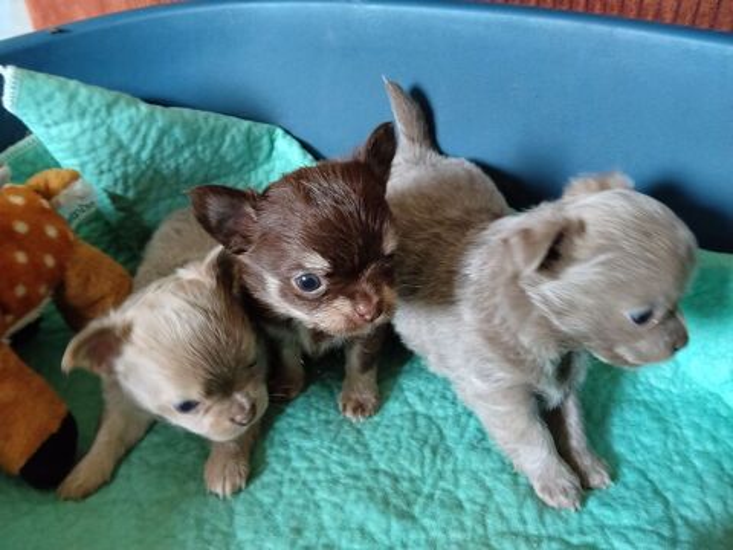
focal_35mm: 29
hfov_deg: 61.7
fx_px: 614
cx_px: 366
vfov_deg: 48.2
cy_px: 275
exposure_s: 1/25
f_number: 1.8
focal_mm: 3.96
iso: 200
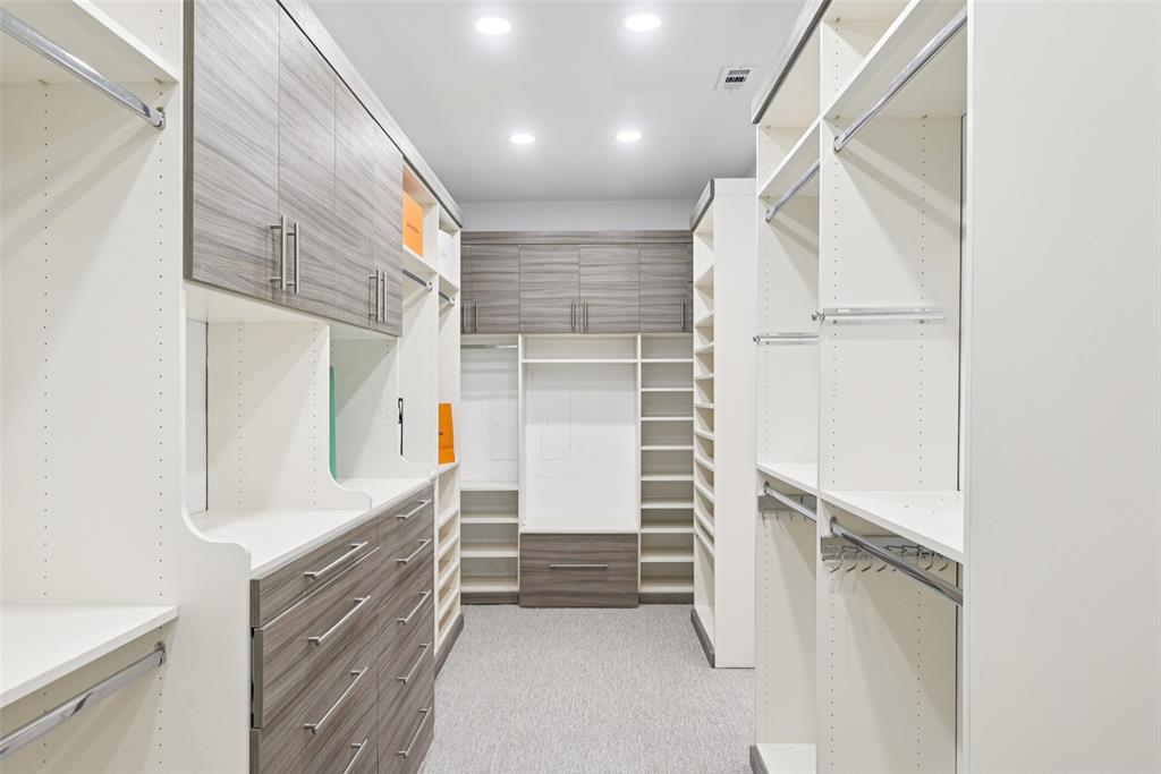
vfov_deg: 58.4
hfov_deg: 79.9
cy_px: 387
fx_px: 693
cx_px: 580
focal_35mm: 22
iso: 400
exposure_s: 1/30
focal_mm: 21.5
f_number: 8
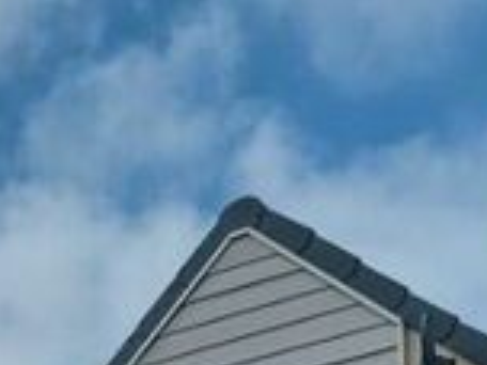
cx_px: -295
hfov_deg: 15.5
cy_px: 837
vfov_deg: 11.1
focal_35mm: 115
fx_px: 1618
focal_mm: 5.23
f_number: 1.8
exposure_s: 1/2737
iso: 40
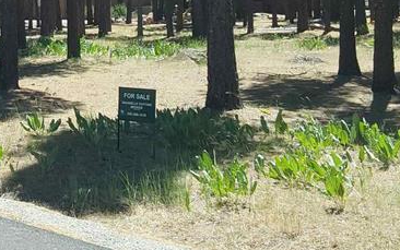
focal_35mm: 83
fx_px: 905
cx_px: -63
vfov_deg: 15.5
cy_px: 13
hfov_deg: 23.1
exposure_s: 1/898
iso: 50
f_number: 1.9
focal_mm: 2.91
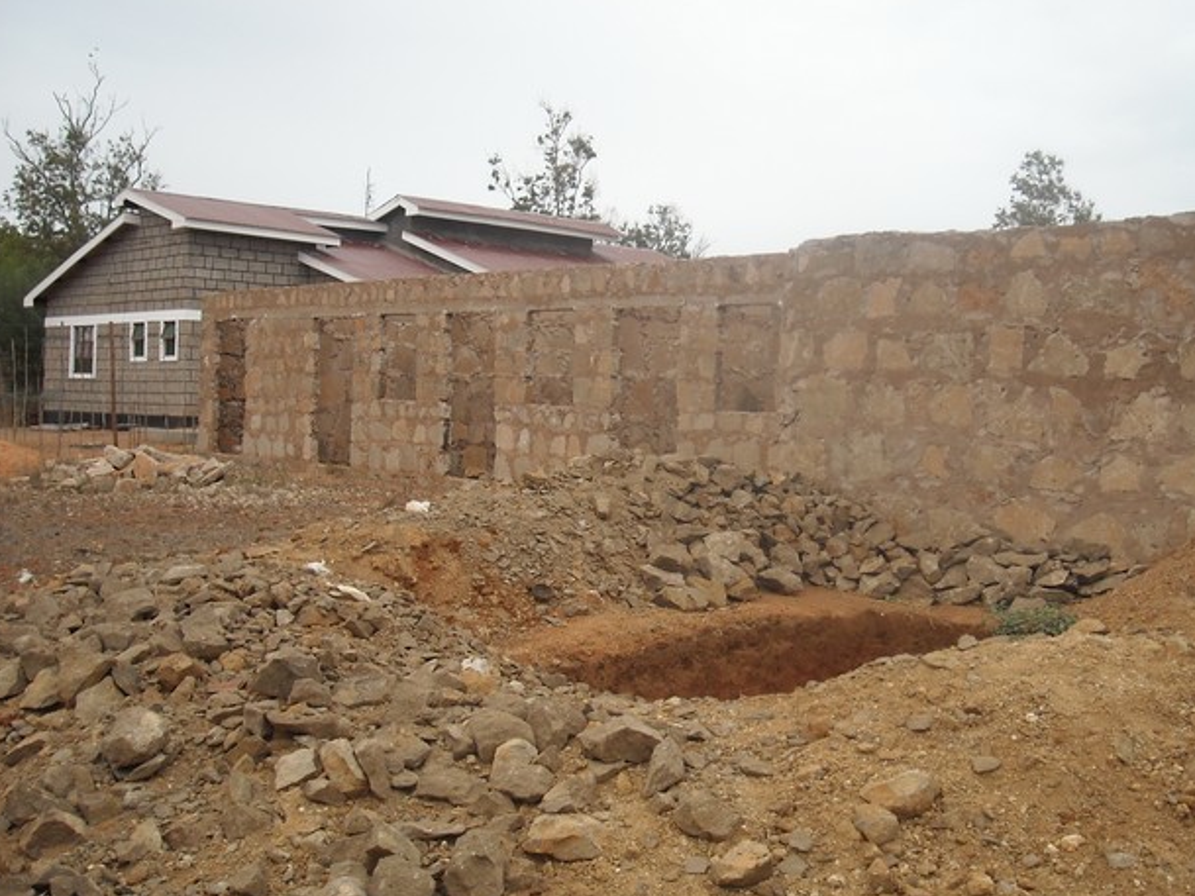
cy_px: 437
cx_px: 730
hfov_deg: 41.0
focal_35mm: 46
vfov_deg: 31.5
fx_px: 1588
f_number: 5.6
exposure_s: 1/184
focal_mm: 5.7
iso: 64
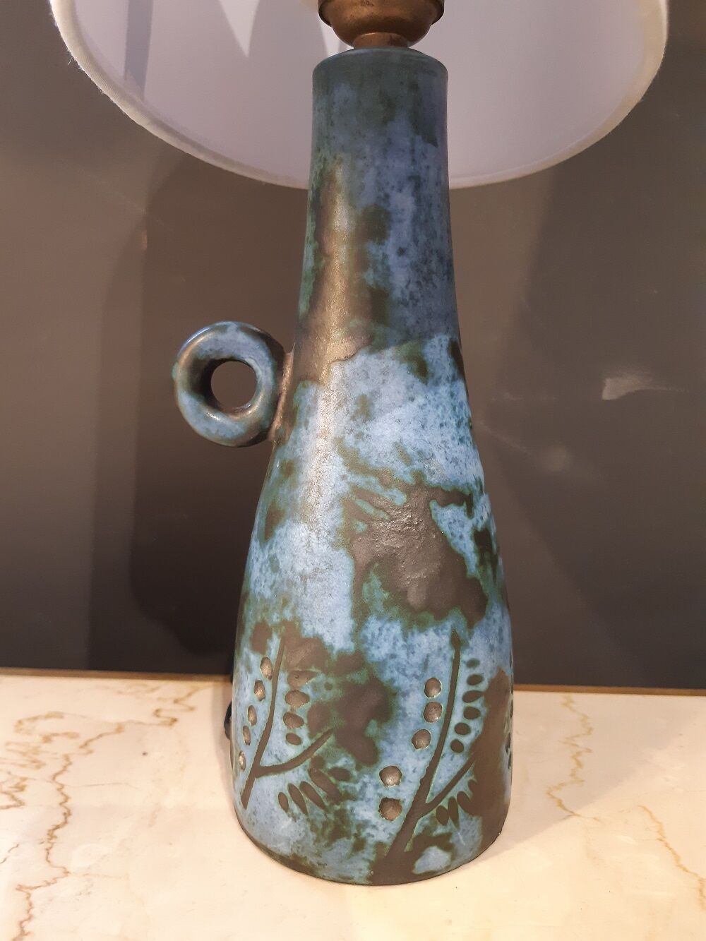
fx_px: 707
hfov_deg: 53.1
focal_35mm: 26
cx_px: 353
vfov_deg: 67.3
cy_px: 470
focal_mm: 3.93
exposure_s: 1/50
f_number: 1.7
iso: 250
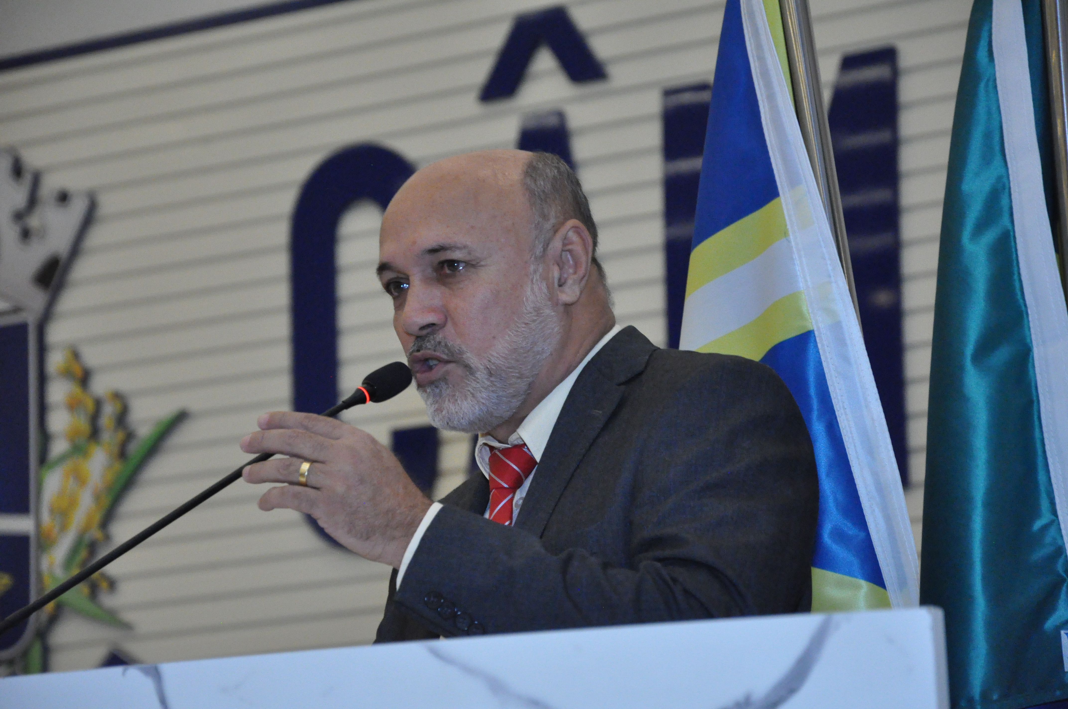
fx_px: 4667
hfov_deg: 13.1
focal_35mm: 158
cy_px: 354
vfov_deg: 8.7
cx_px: 534
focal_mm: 105
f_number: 5.6
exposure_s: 1/200
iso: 3200
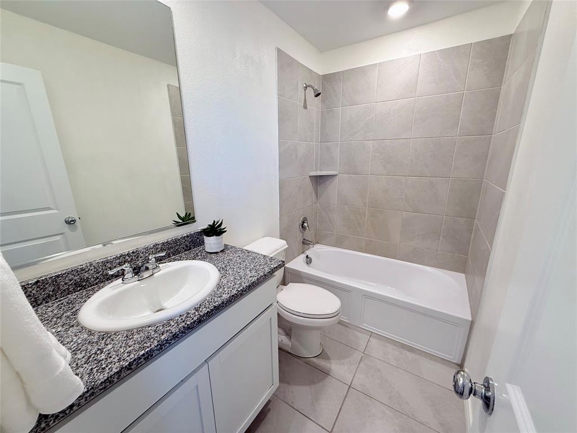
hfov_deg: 102.1
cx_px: 288
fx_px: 233
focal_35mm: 14
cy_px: 216
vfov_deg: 85.7
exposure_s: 1/120
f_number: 2.2
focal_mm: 2.22
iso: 200
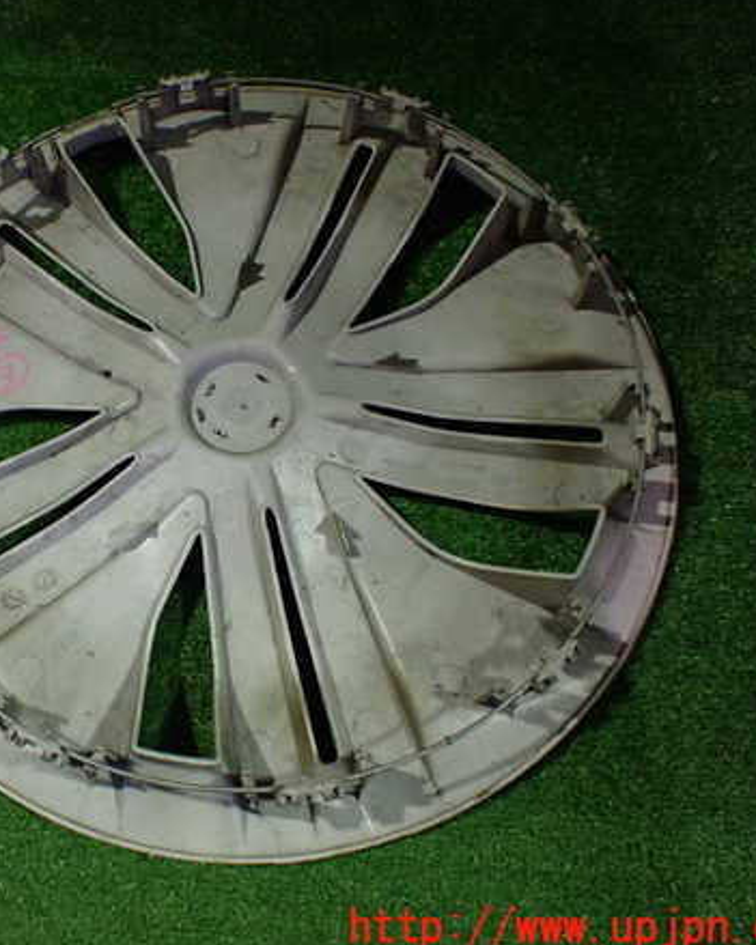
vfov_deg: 45.8
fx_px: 1119
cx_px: 190
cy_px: 471
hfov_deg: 36.5
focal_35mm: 40
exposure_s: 1/60
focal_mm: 5.4
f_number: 2.3
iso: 800
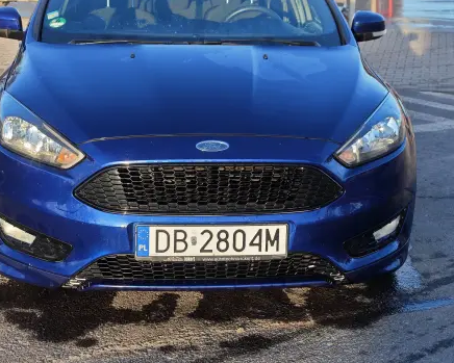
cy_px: 133
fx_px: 847
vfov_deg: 24.2
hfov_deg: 30.0
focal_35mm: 63
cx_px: 229
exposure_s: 1/940
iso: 50
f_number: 2
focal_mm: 8.72
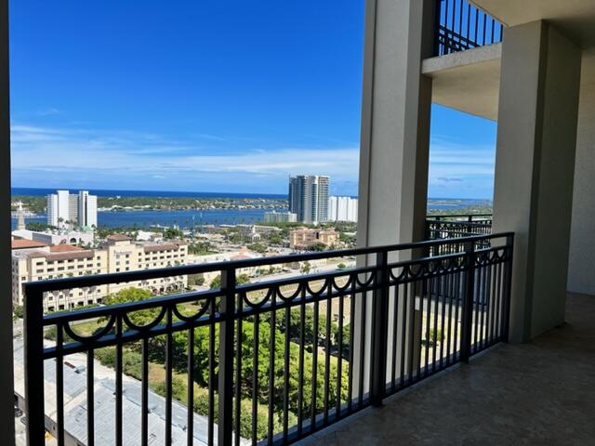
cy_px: 223
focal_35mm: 26
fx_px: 447
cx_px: 298
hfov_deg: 67.3
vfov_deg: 53.1
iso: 50
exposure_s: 1/5319
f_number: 1.5
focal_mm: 5.7
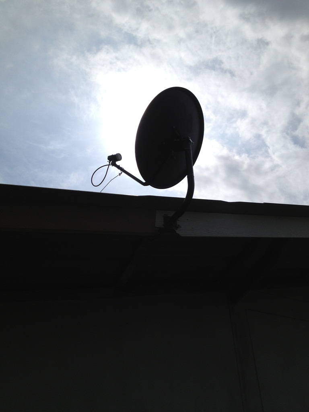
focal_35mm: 35
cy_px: 206
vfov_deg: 52.6
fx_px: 417
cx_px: 154
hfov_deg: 40.7
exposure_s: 1/9259
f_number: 2.4
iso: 50
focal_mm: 4.28
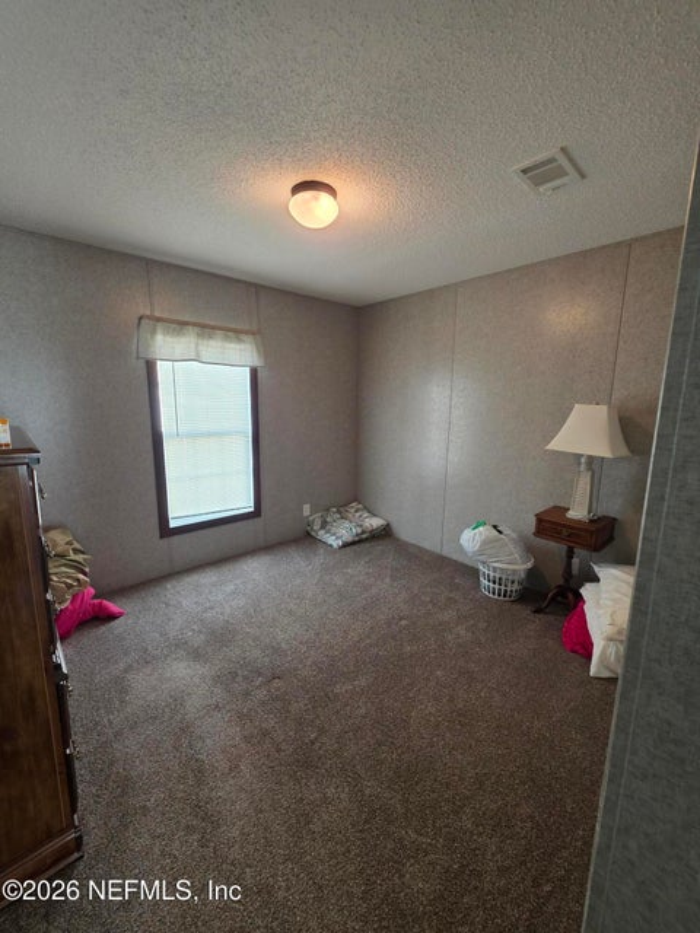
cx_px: 350
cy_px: 466
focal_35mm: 13
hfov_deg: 89.9
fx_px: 351
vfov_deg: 106.2
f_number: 1.9
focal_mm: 2.2
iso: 250
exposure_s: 1/60
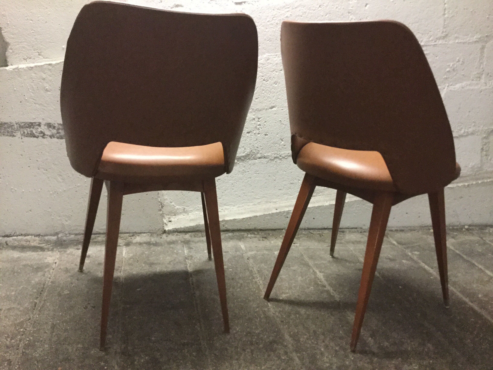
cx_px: 246
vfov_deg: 45.4
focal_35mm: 31
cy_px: 185
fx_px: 442
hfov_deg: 58.4
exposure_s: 1/17
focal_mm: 3.3
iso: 250
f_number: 2.4
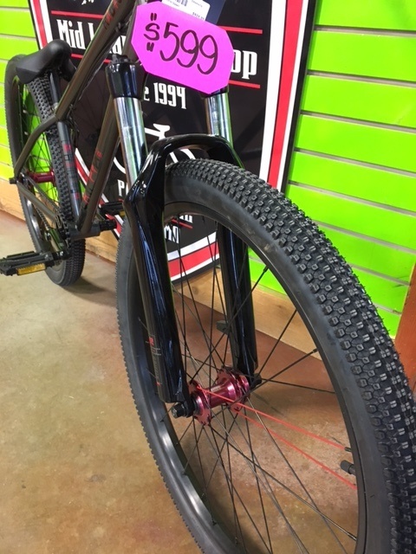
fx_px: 465
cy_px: 277
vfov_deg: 61.7
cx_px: 208
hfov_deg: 48.2
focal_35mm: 29
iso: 200
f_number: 2.2
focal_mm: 4.15
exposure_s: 1/17
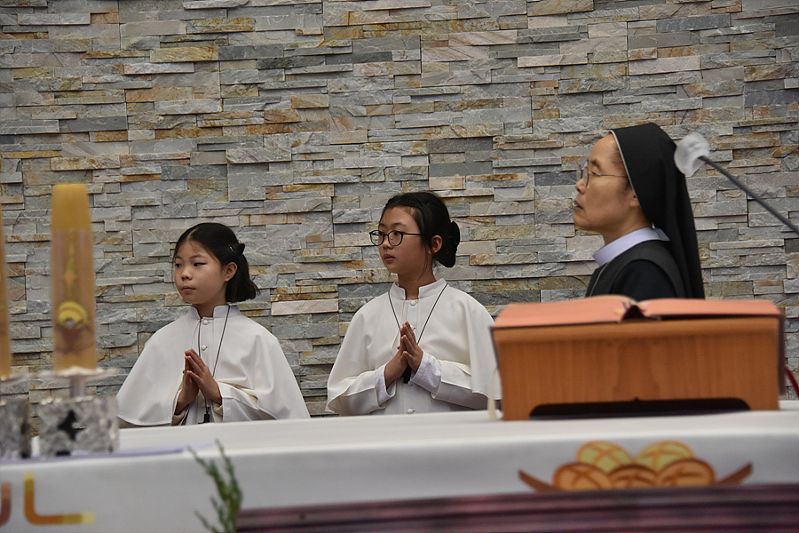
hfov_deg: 18.3
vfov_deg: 12.2
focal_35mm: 112
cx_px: 400
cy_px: 266
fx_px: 2486
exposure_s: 1/125
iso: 2800
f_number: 5.3
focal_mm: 112
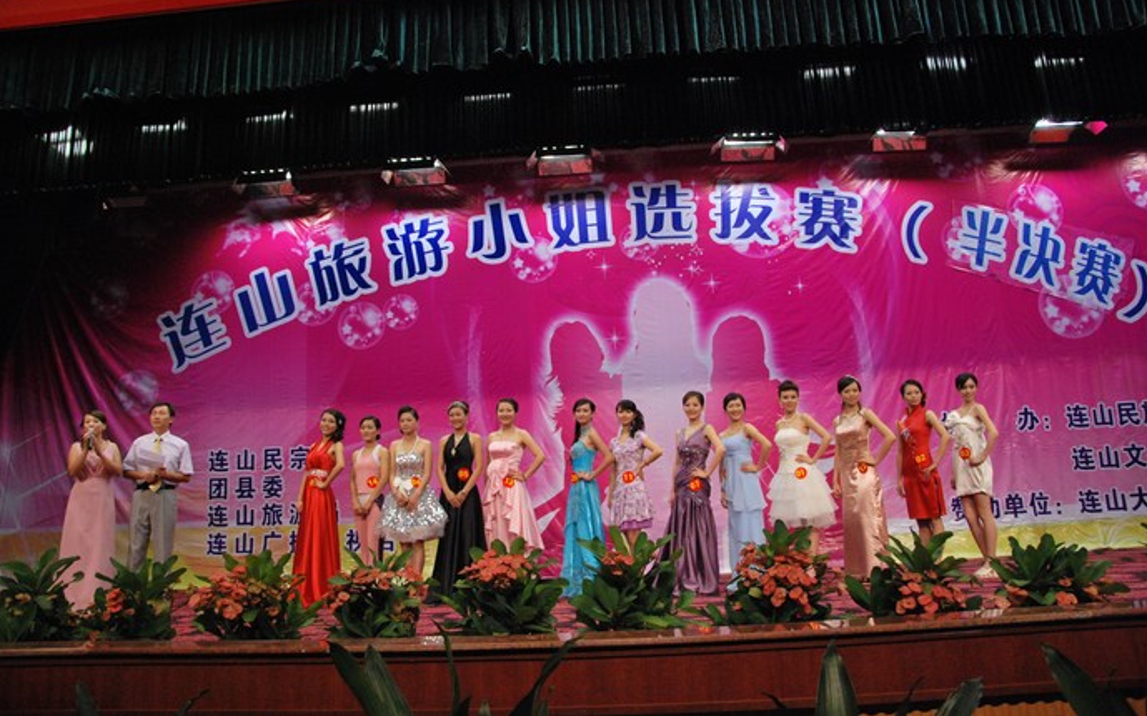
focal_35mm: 28
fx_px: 875
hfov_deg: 66.5
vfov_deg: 44.5
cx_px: 569
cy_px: 328
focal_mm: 18
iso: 800
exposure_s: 1/250
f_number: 3.5
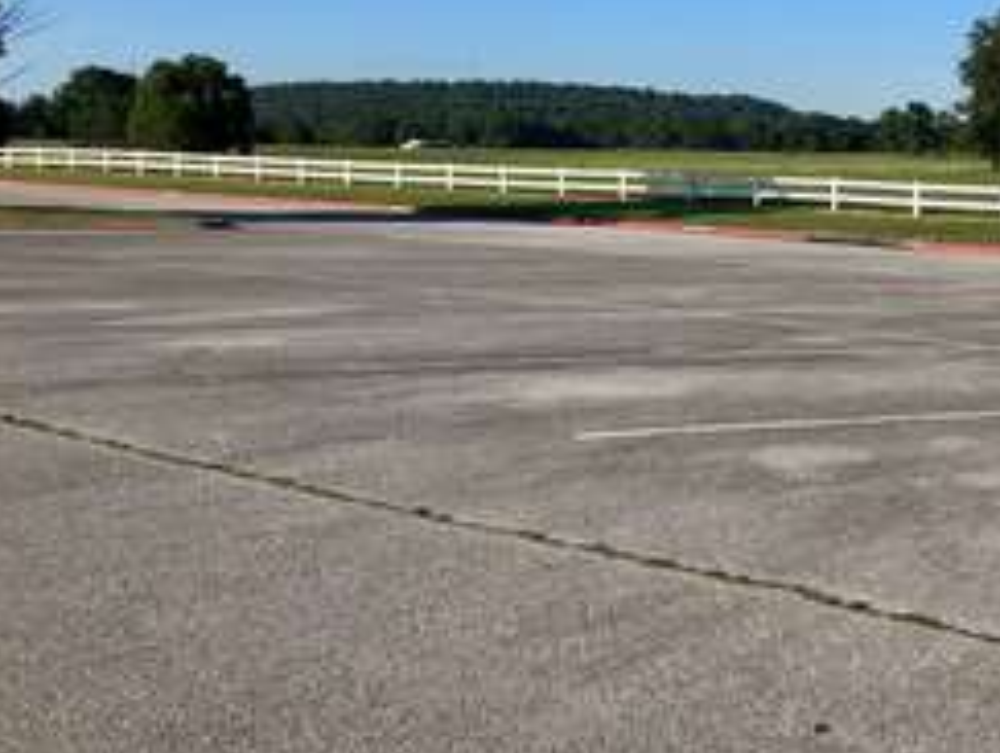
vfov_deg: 31.1
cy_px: 202
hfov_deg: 40.3
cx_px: 716
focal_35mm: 46
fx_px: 1331
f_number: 1.8
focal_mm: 4
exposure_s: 1/2088
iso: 20
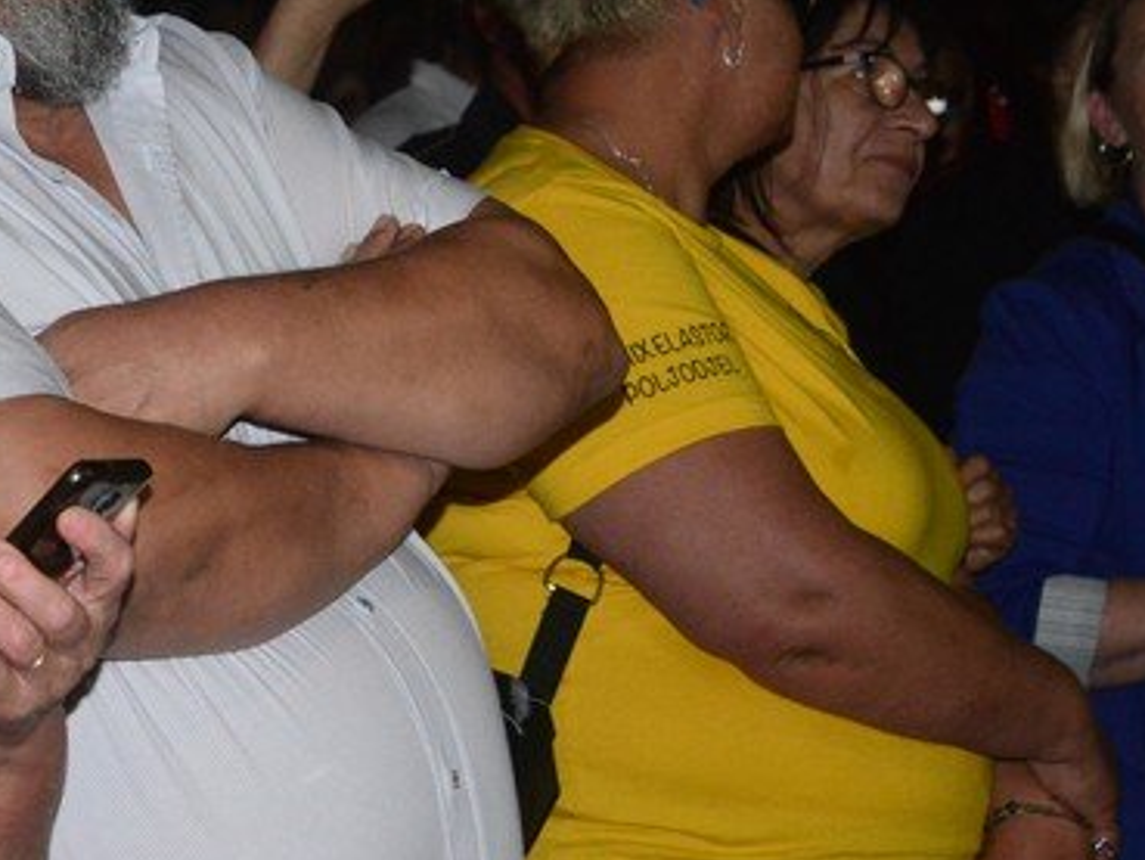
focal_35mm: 127
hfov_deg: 15.2
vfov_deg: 11.6
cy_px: 171
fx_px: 4202
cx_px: -53
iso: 6400
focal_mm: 58
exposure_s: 1/60
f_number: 8
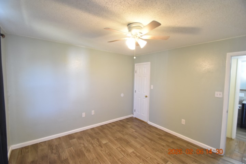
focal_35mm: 15
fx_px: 102
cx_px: 123
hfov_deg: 100.4
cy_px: 82
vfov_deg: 77.3
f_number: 3.5
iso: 800
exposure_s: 1/30
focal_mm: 10
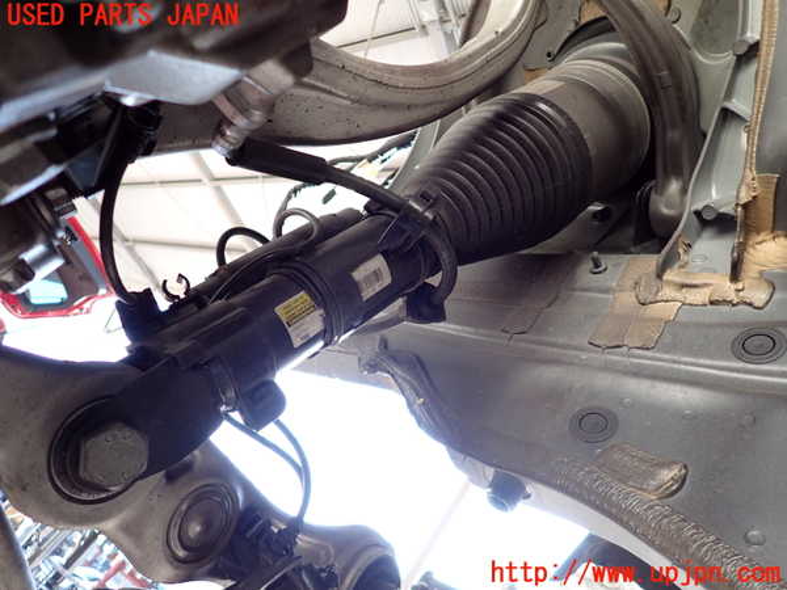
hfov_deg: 69.4
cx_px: 394
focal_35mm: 25
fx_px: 568
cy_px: 295
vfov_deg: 54.9
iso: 160
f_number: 2
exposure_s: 1/125
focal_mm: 4.5
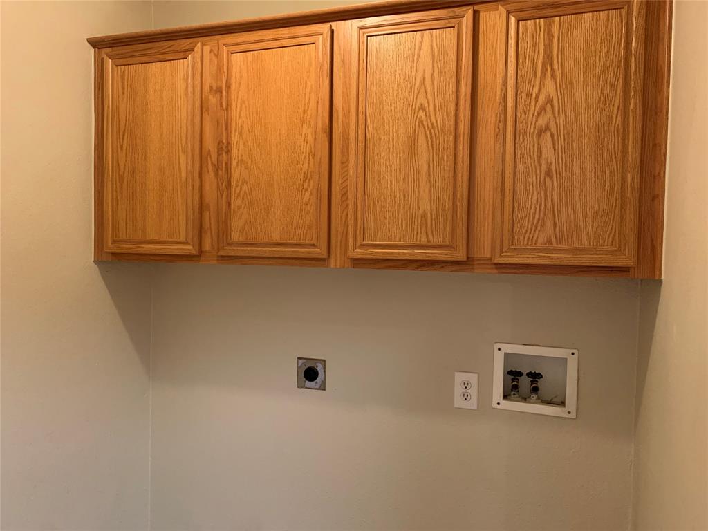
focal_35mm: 26
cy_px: 266
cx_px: 354
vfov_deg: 53.1
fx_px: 532
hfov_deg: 67.3
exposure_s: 1/40
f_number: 1.8
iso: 320
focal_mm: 4.25
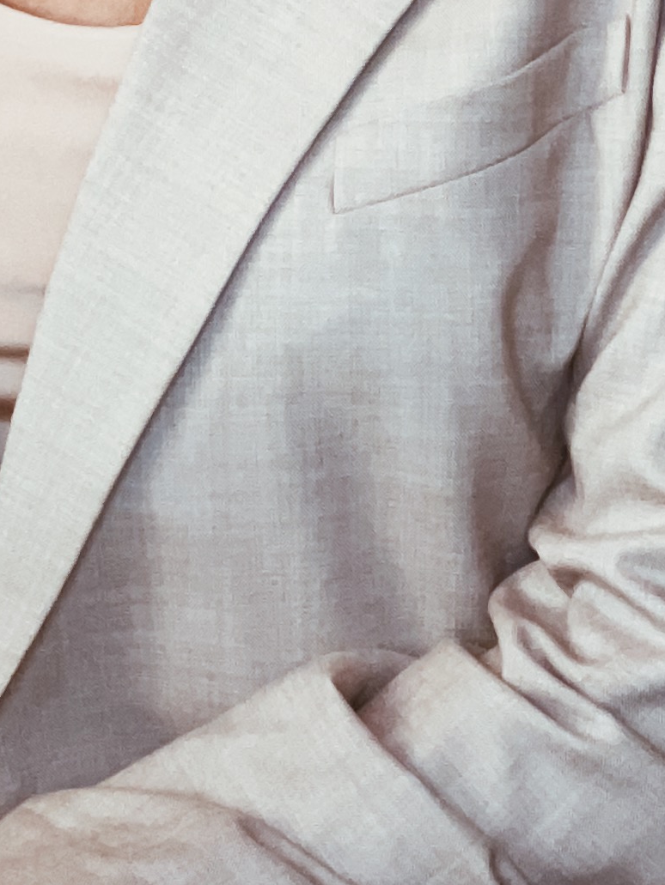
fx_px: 7705
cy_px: -336
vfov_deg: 6.5
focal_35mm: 301
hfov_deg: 4.9
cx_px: 98
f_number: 2.8
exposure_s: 1/40
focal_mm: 9
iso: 160
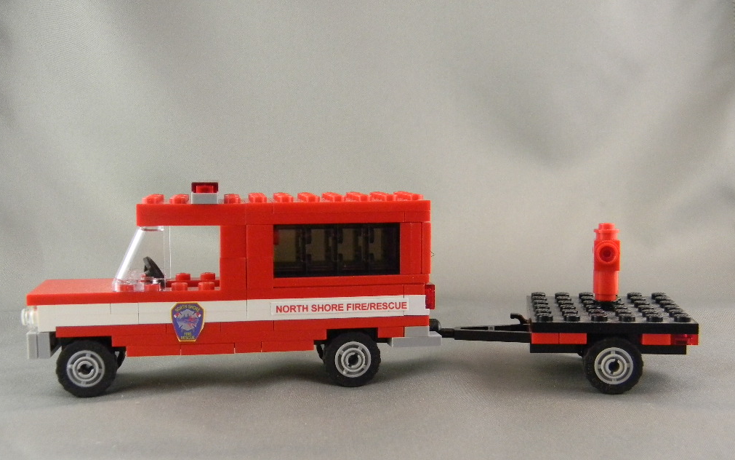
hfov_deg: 45.3
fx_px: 881
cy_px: 274
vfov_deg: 29.2
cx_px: 367
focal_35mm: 44
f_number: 3.8
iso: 400
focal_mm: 7.3
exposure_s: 1/27
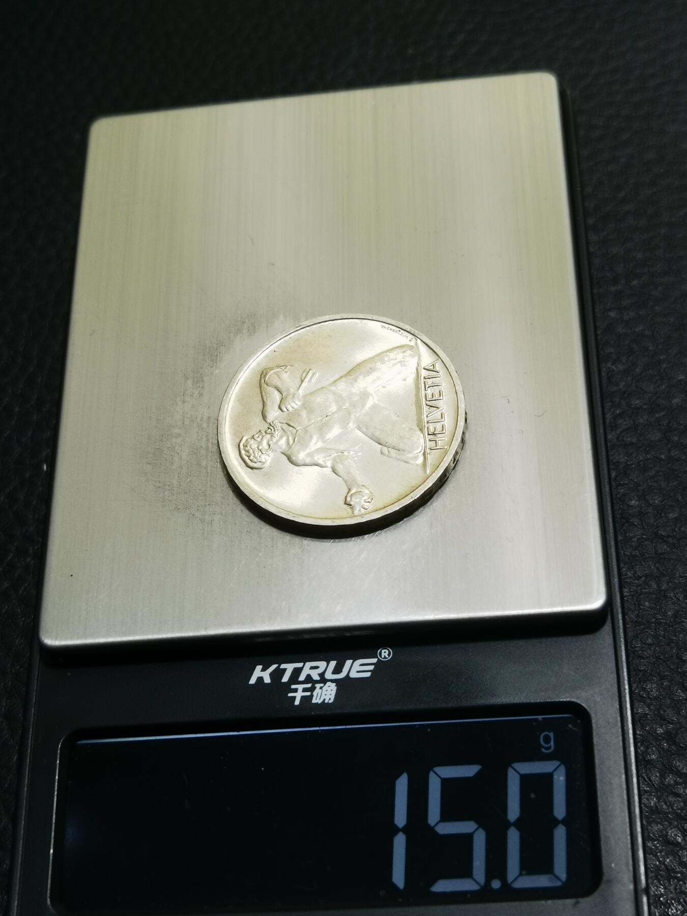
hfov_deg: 26.1
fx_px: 1482
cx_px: 344
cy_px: 458
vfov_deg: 34.3
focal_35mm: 56
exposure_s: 1/100
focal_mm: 6.67
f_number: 1.9
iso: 64
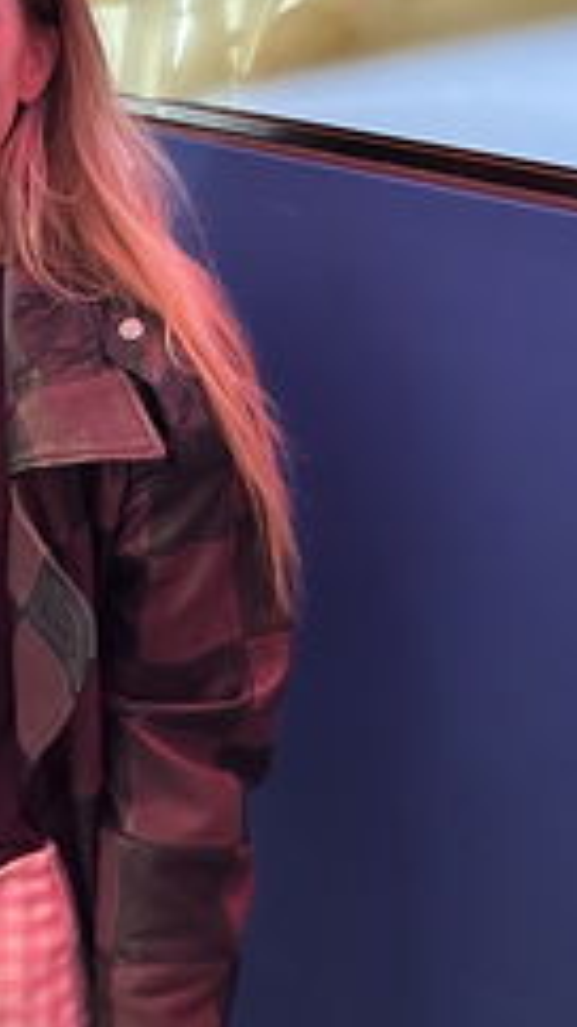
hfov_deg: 18.3
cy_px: 132
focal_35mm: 61
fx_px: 1660
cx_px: -178
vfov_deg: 32.9
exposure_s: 1/50
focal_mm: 6.86
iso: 800
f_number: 1.78
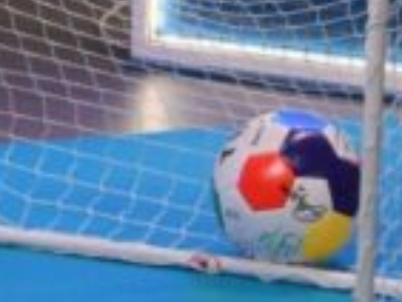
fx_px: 4045
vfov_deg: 4.2
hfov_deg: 5.7
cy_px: -383
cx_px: 31
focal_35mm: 348
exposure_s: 1/320
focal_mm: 50
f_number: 4
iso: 1000
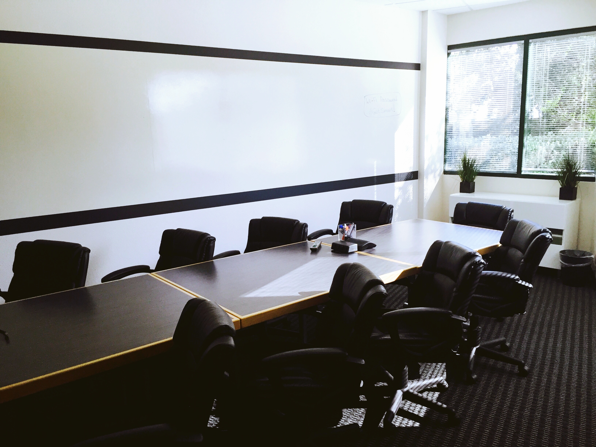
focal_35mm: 29
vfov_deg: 48.2
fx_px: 499
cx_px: 298
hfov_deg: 61.7
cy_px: 224
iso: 32
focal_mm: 4.15
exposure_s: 1/30
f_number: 2.2
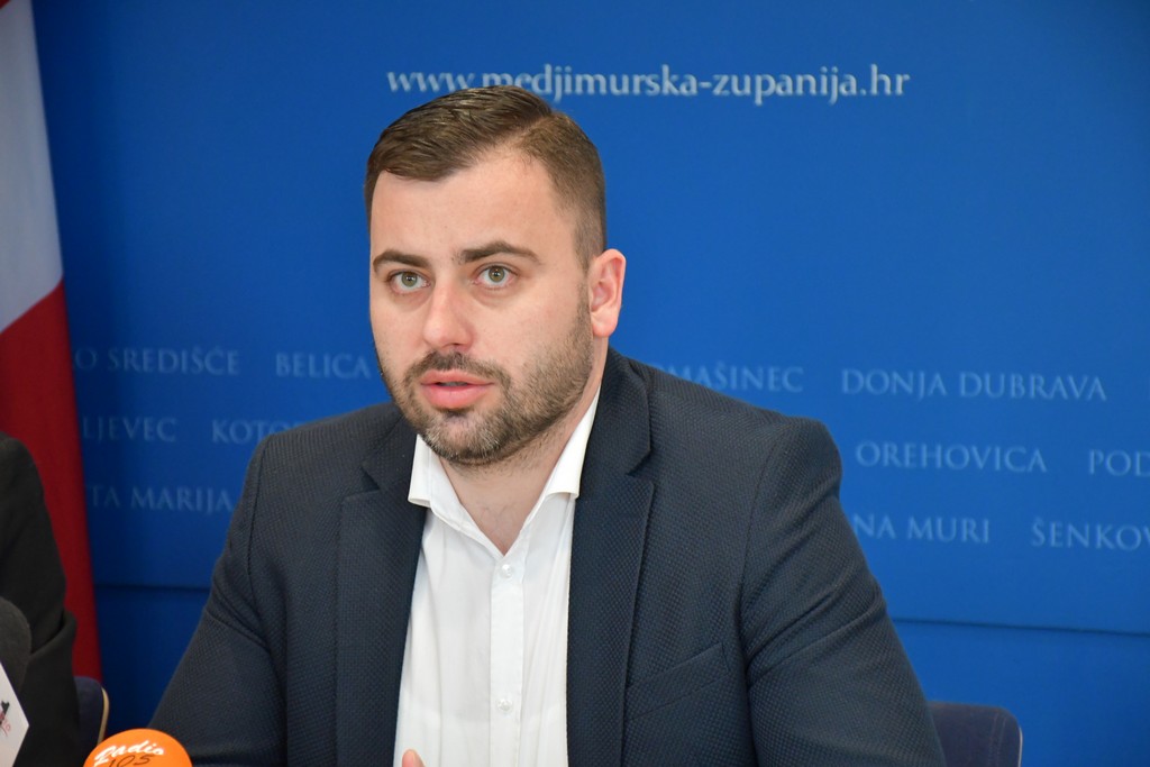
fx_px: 4313
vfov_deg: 10.2
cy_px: 384
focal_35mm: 135
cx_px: 575
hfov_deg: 15.2
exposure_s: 1/200
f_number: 5.3
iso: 3200
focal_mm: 90
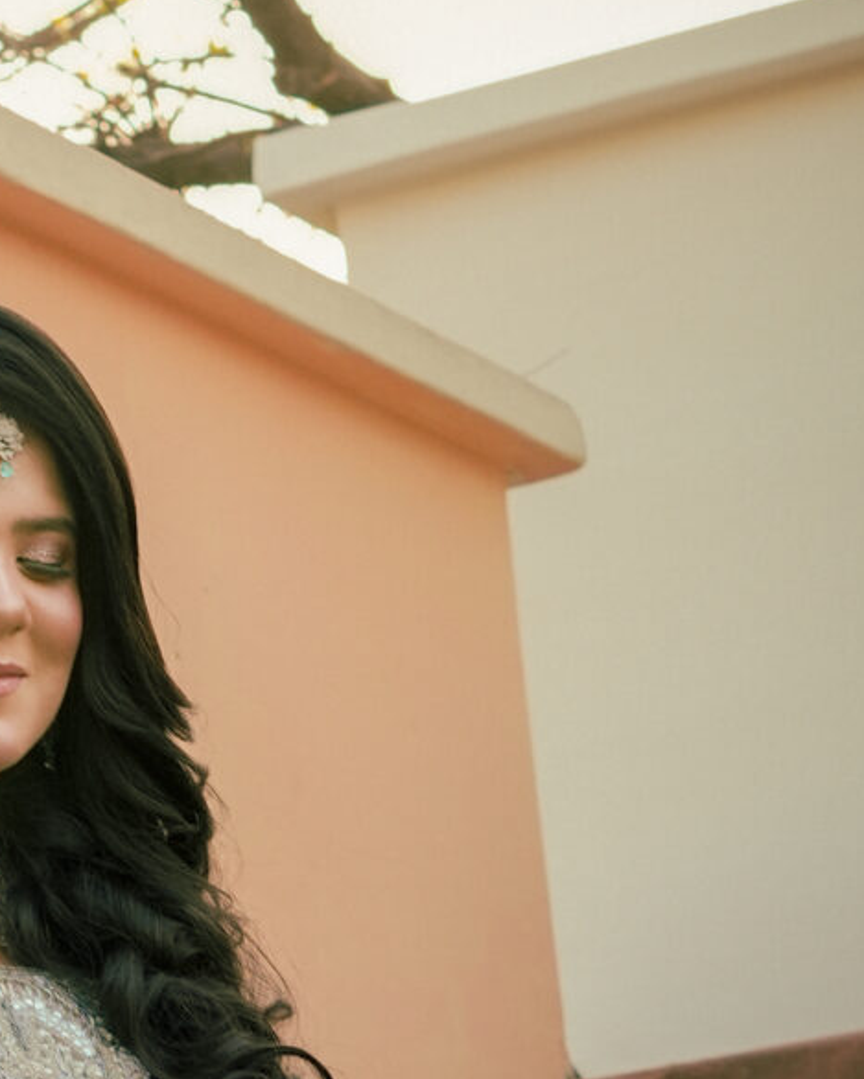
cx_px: -327
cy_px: 963
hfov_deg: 7.4
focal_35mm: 205
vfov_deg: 9.4
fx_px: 6551
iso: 640
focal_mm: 50
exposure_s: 1/160
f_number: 5
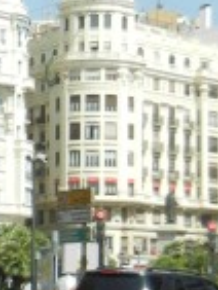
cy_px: 138
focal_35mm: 163
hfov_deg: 9.0
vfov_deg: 12.1
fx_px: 1367
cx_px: -64
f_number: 7
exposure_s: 1/340
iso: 160
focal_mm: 5.4
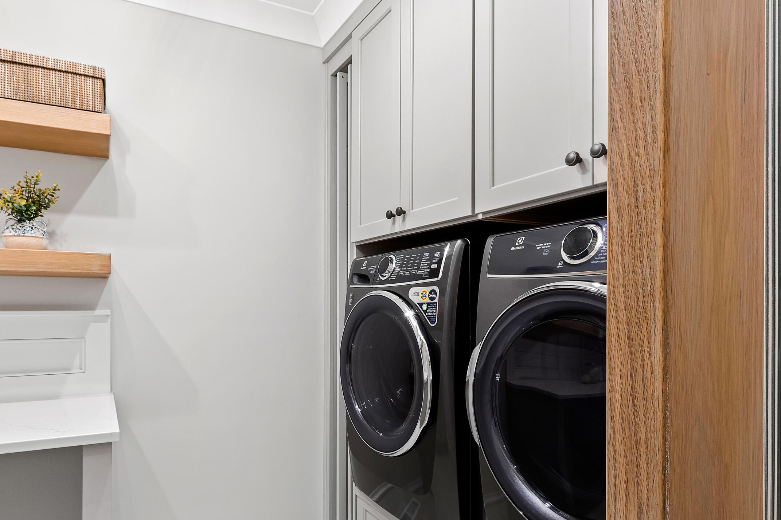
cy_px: 324
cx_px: 339
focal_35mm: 21
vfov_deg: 58.8
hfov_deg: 80.8
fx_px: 455
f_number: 9
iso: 100
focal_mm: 10
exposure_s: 1/2.5
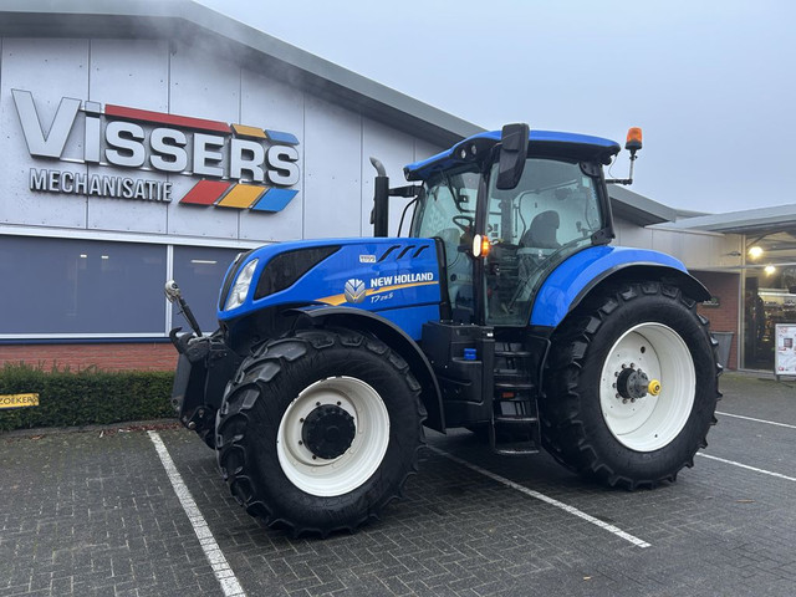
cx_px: 398
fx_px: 598
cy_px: 298
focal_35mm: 26
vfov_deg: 53.1
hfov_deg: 67.3
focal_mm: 5.7
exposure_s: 1/50
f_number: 1.5
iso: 80
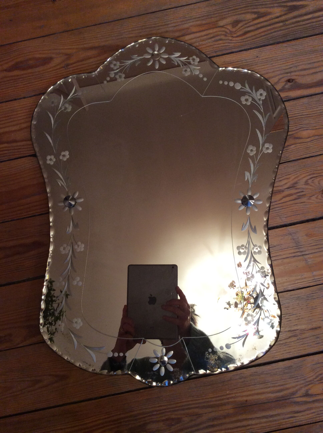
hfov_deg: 44.1
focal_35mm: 32
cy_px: 216
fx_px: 399
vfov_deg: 56.9
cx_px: 162
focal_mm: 3.3
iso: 125
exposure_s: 1/25
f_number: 2.4
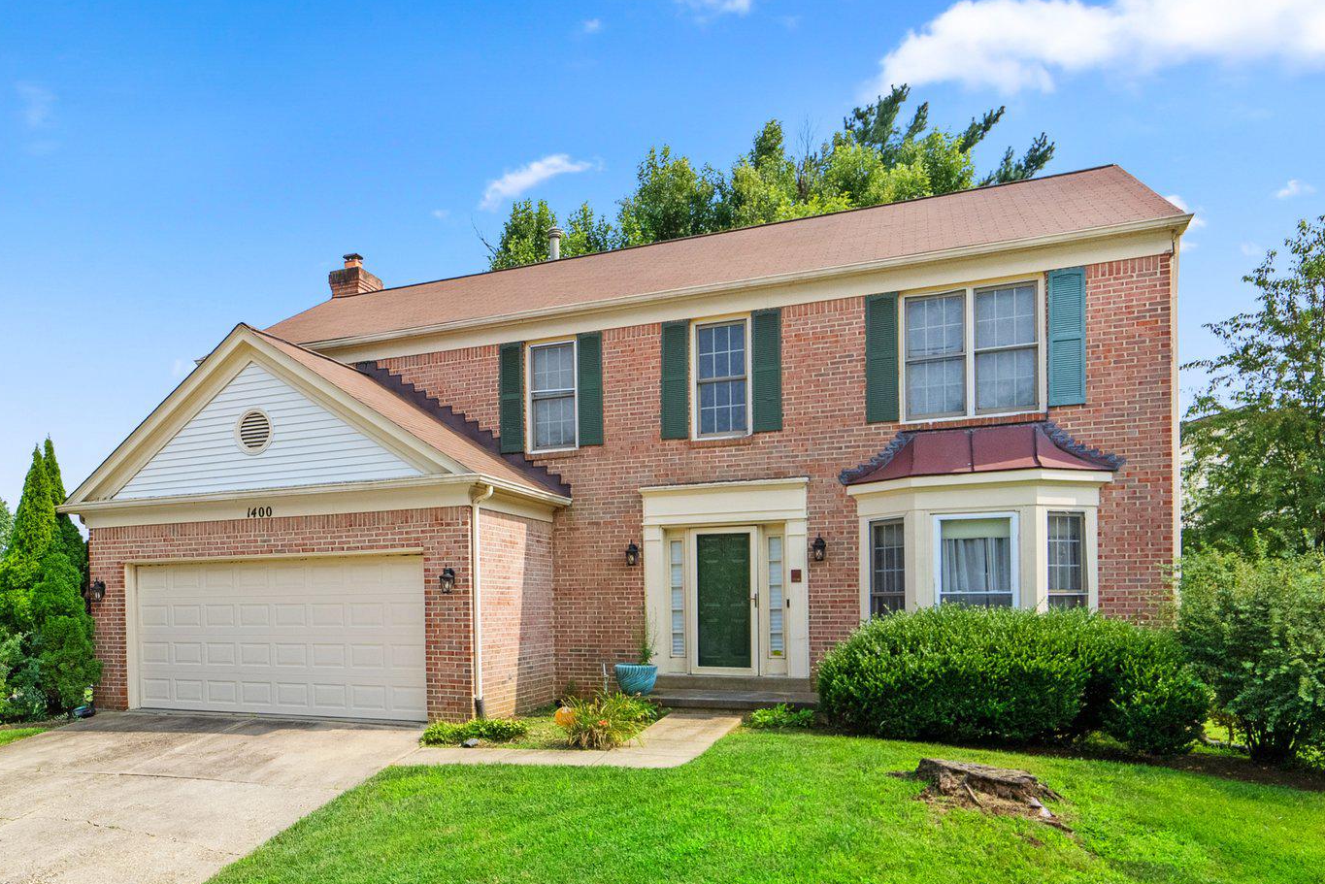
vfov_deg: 47.1
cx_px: 393
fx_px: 994
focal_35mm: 27
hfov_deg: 64.7
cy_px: 598
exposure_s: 1/1600
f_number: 8
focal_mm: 18
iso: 640
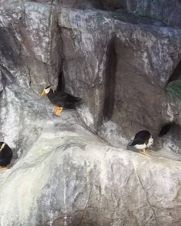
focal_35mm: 86
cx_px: 134
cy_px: 59
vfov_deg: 22.0
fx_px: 576
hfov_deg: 17.8
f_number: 2.9
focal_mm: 5.7
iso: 160
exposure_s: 1/30
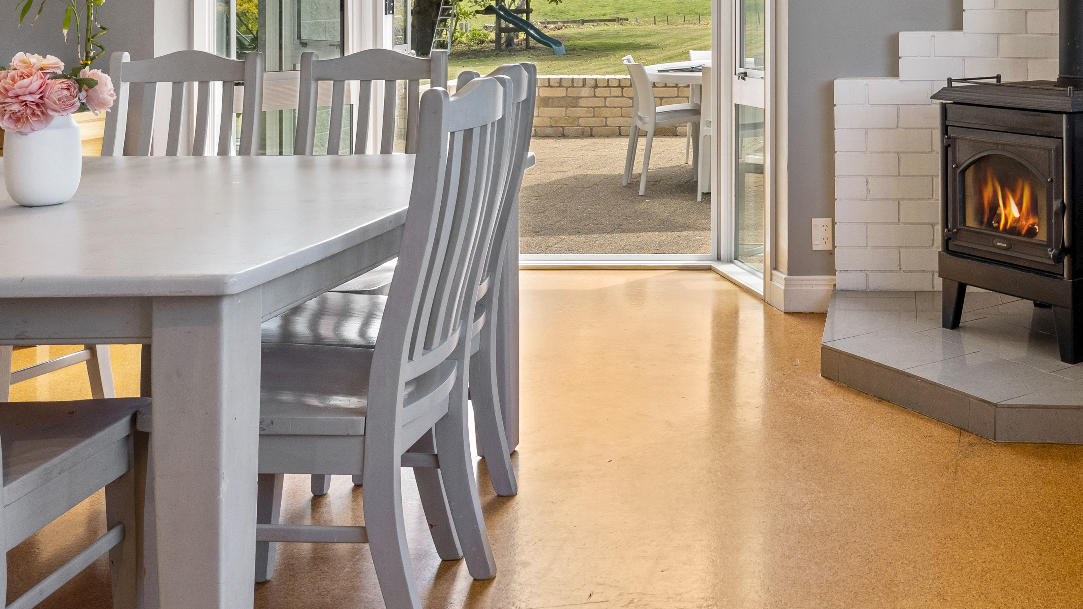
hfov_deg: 40.4
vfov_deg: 24.8
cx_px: 1004
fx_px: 1330
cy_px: 25
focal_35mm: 46
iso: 640
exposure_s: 1/40
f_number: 8
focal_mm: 17.9
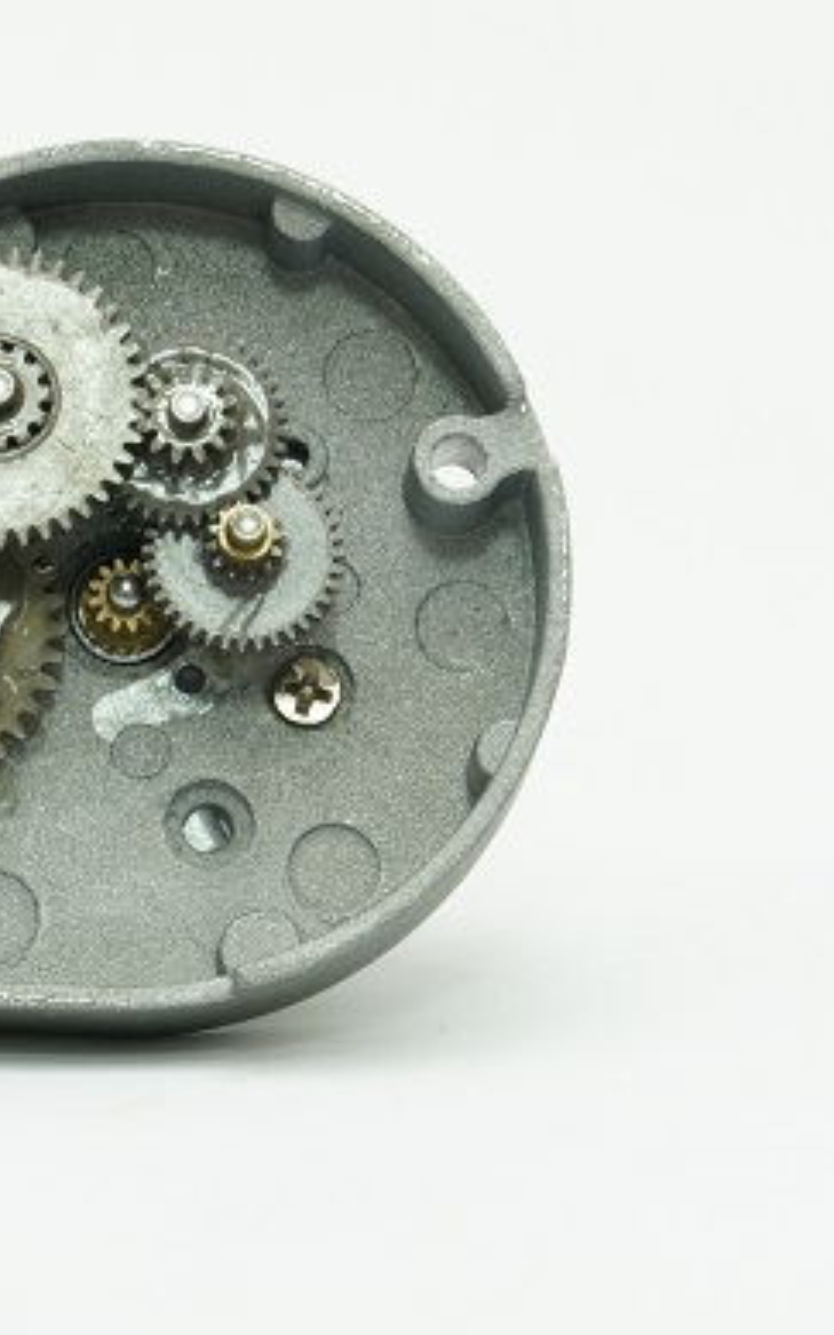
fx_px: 17681
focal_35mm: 486
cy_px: 669
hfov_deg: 2.7
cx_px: 51
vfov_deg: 4.3
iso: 1600
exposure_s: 1/30
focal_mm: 210
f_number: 22
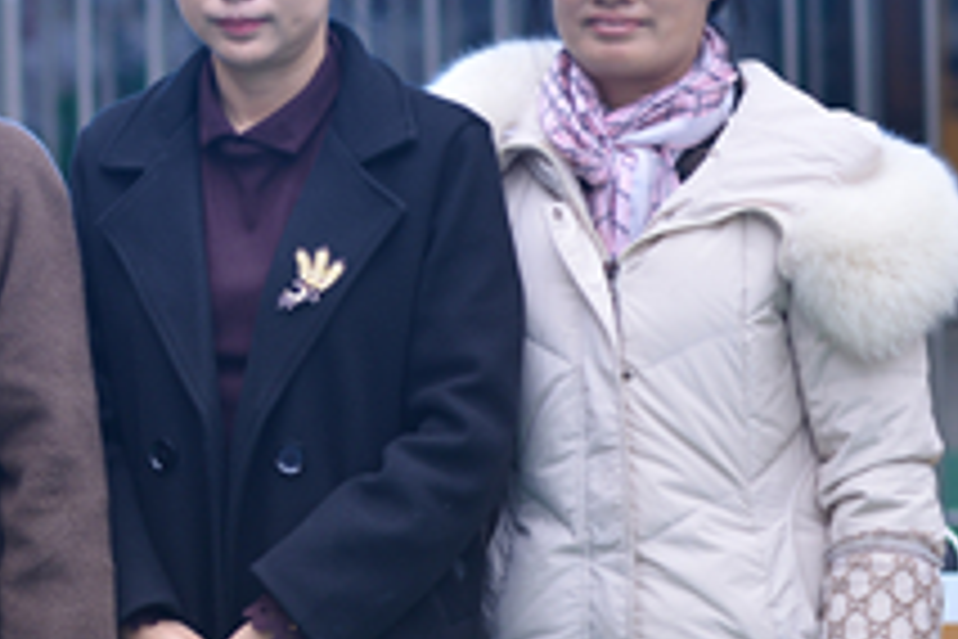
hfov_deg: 8.5
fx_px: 6360
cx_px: -382
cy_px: 135
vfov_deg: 5.7
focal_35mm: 239
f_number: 2.8
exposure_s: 1/200
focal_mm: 85
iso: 250
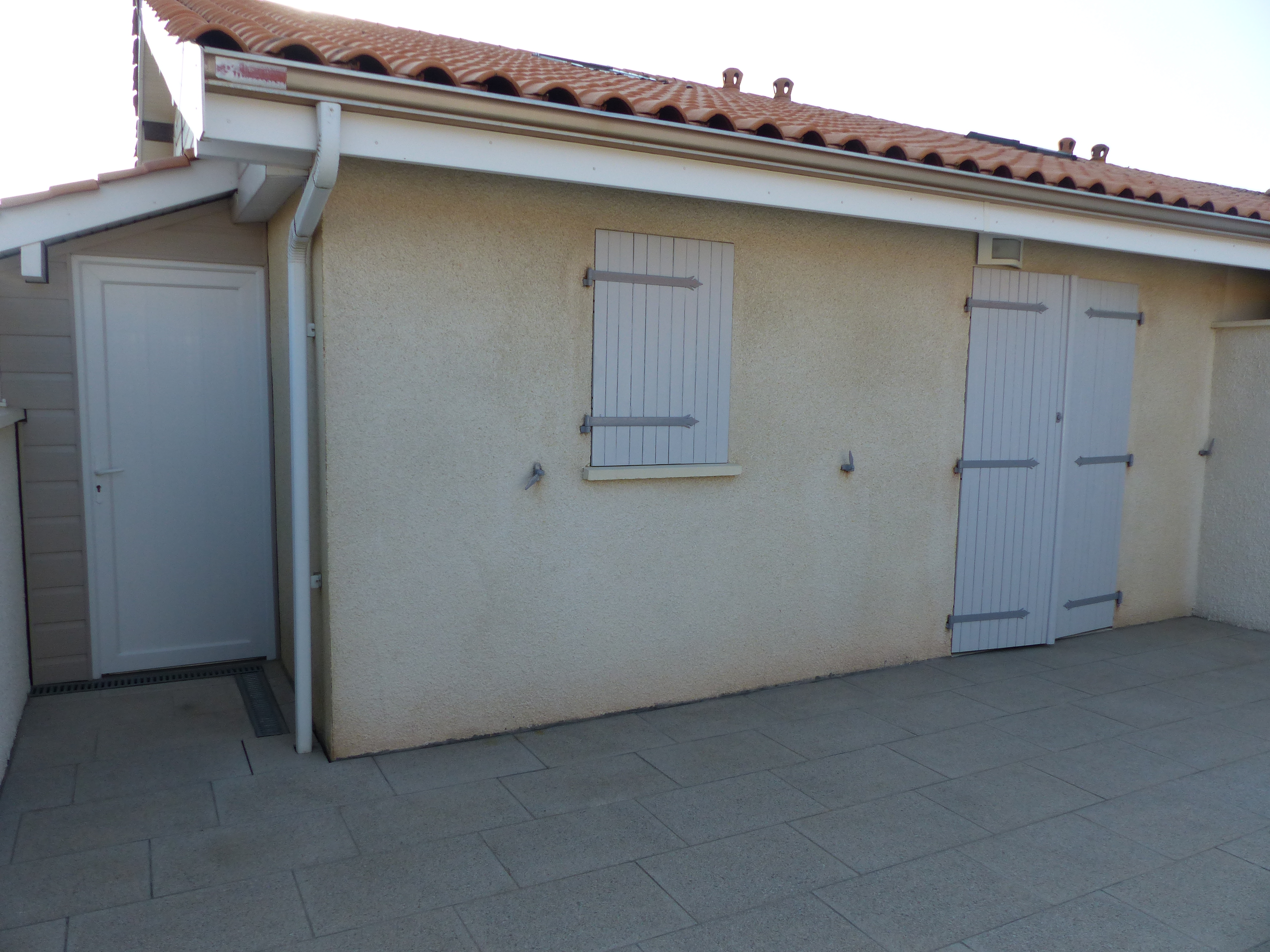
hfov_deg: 69.4
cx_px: 635
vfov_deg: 54.9
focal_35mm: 25
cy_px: 476
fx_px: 917
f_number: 4
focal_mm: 4.5
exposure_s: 1/400
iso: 100
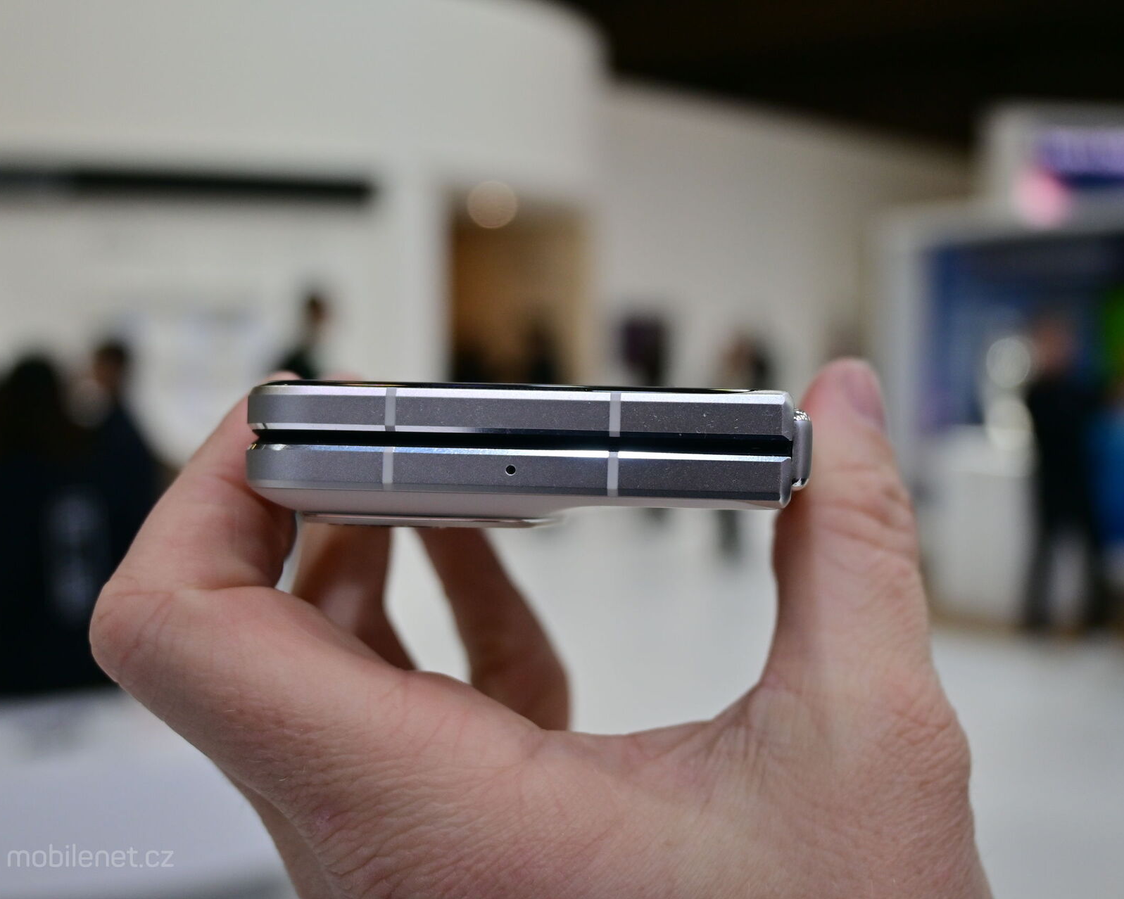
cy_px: 450
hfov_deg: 41.3
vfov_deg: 33.5
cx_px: 599
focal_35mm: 45
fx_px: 1492
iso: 400
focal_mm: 26.5
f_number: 4.5
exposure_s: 1/400
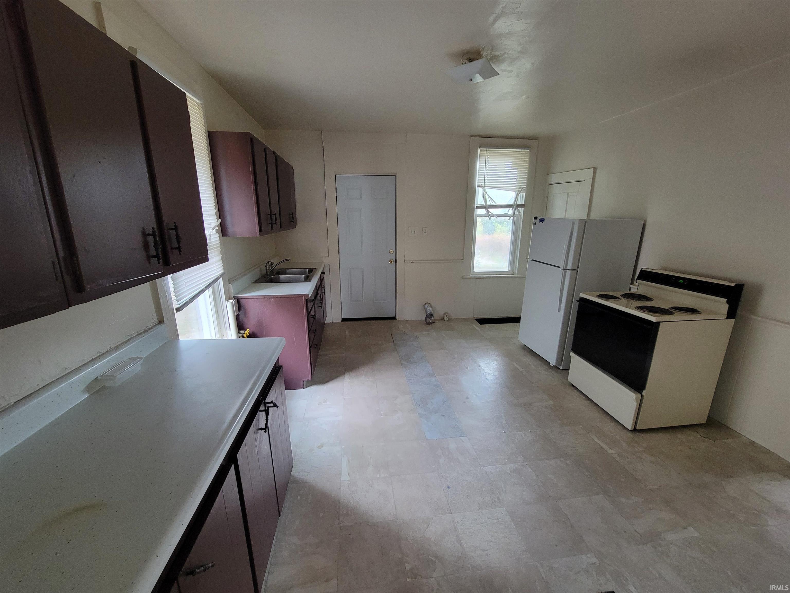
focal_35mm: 13
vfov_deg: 89.9
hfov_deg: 106.2
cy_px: 296
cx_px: 395
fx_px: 297
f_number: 2.2
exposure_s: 1/60
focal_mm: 2.2
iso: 400
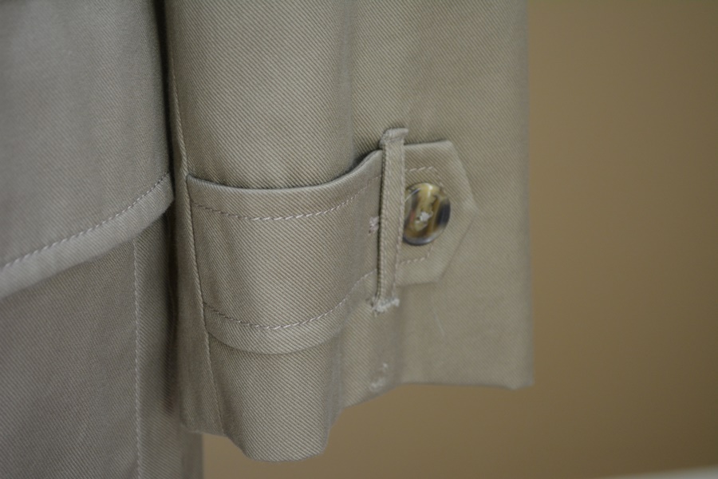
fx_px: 1556
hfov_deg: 26.0
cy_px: 240
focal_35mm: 78
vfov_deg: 17.5
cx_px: 359
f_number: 5.6
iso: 800
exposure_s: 1/50
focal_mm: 52
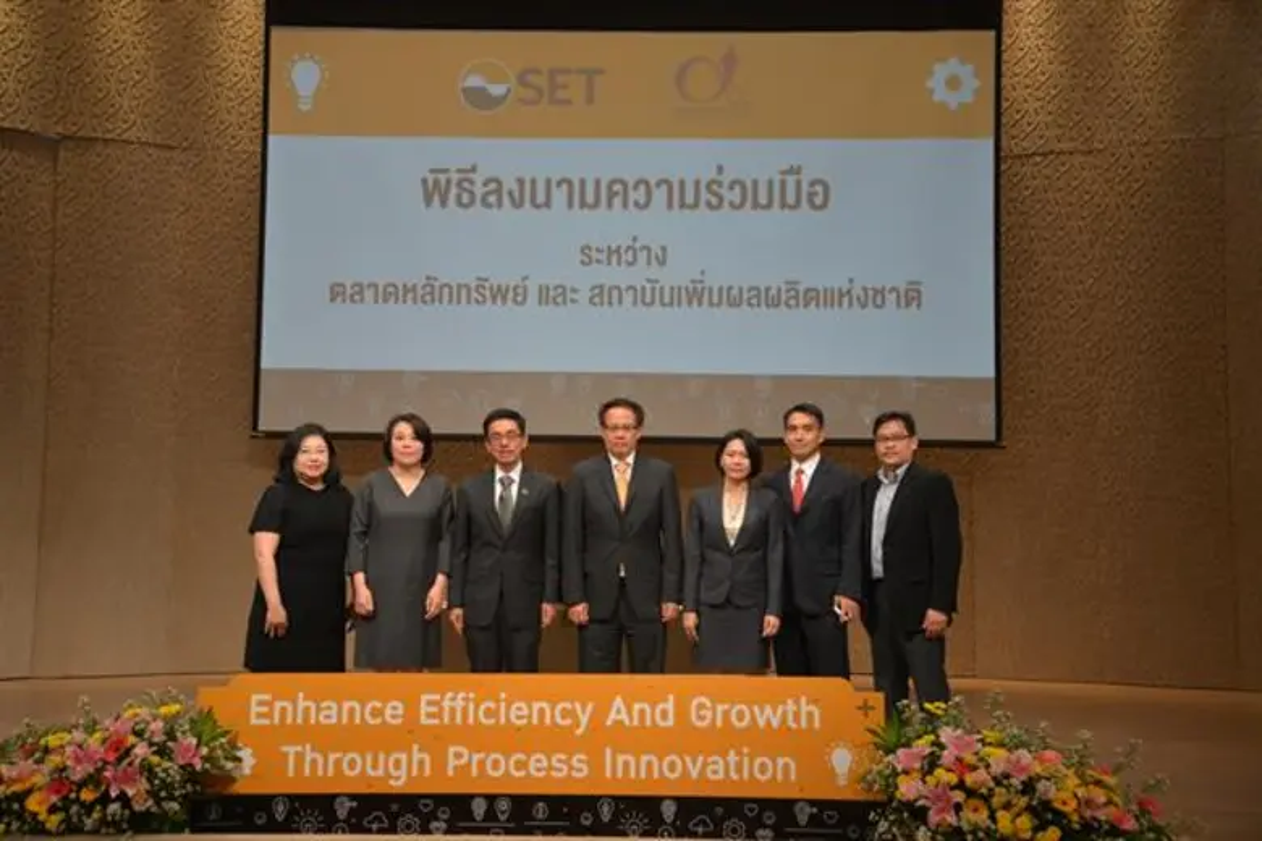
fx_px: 1402
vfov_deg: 33.4
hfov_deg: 48.5
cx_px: 631
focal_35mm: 40
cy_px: 420
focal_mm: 40
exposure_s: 1/40
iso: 200
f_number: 4.2
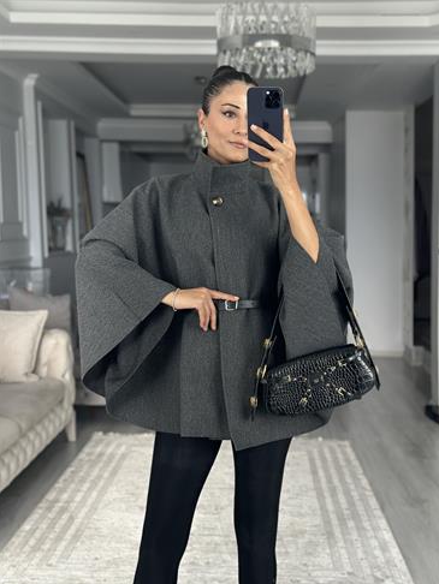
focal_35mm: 50
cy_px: 284
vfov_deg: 38.2
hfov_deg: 29.1
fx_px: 845
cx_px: 227
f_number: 1.78
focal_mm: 6.86
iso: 160
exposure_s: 1/60
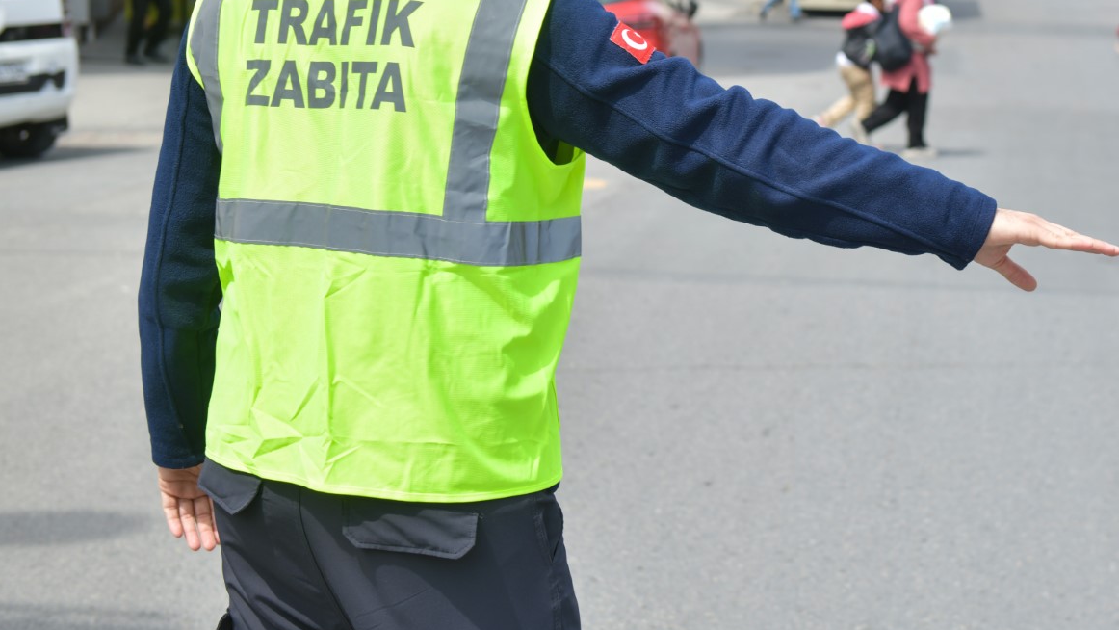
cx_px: 759
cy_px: 143
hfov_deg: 28.7
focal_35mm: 73
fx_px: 2166
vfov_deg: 16.4
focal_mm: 50
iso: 100
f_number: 4.5
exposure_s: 1/640
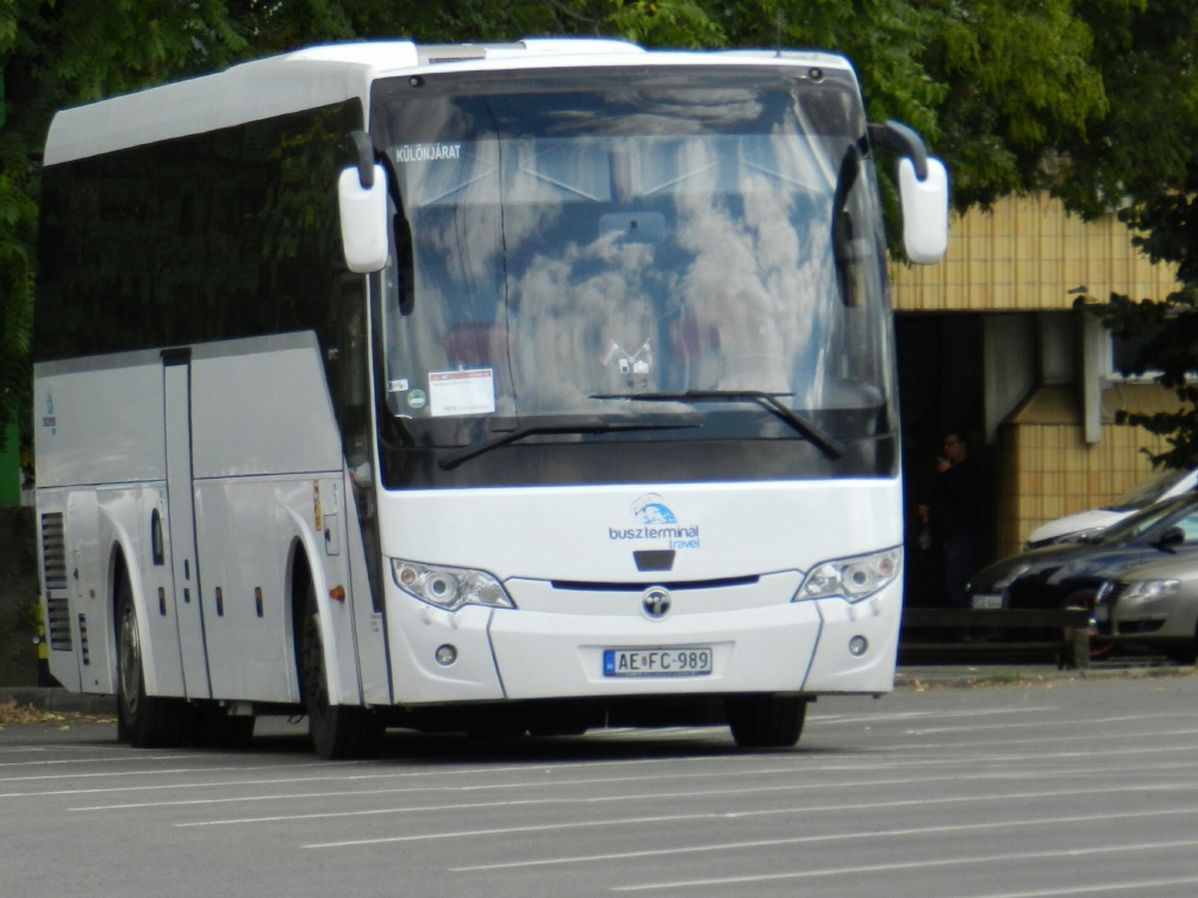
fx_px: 11764
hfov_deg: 5.8
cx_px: 472
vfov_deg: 4.4
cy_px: 381
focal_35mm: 340
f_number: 5.2
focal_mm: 46.7
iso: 160
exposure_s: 1/400
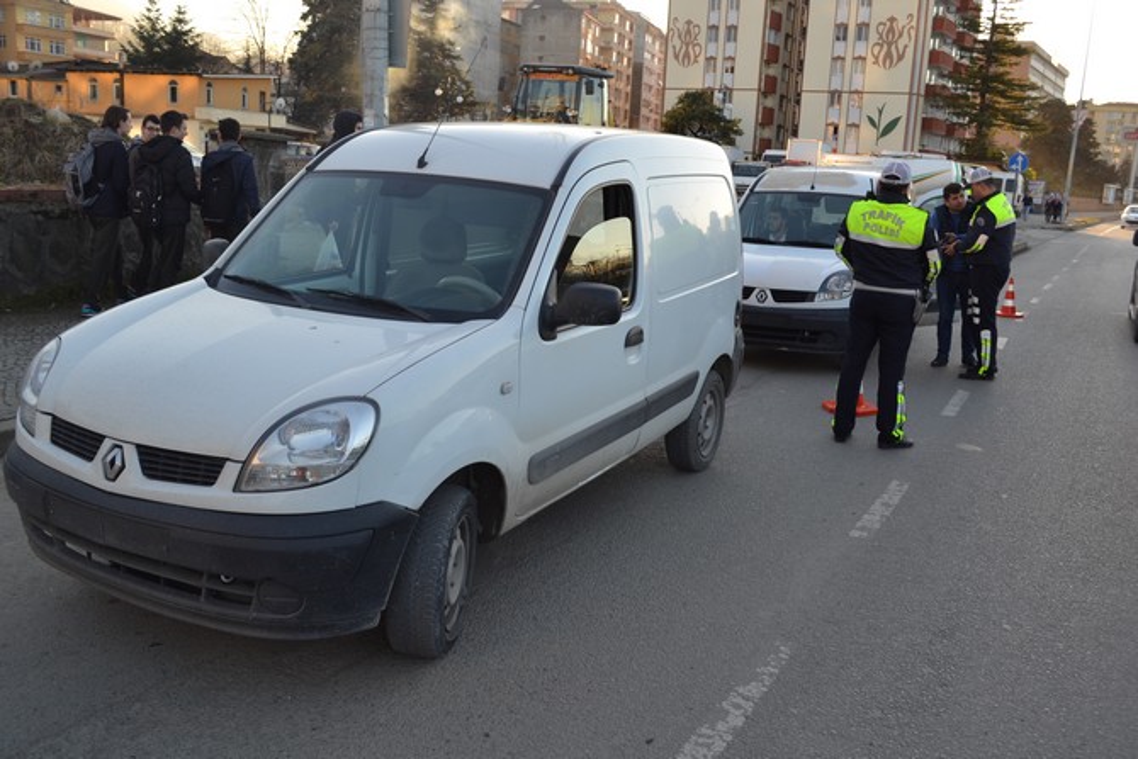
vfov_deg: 40.0
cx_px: 569
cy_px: 380
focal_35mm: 33
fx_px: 1043
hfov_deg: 57.2
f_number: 5.6
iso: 140
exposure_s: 1/125
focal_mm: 22
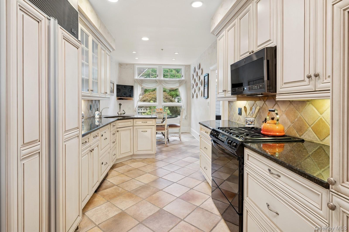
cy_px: 116
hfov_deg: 90.0
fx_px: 174
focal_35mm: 18
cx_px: 174
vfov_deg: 67.3
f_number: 13
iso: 200
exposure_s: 1/3
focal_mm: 18
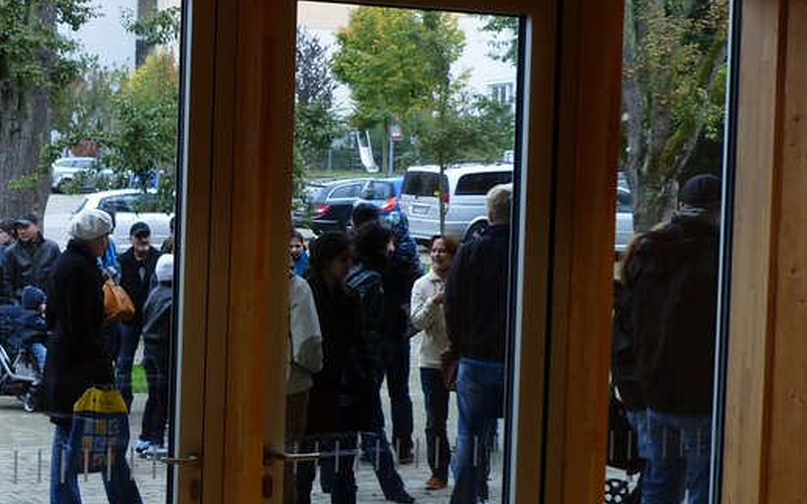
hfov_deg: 24.5
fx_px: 1803
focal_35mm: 82
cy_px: 279
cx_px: 91
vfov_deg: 15.9
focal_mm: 7.1
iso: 160
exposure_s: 1/60
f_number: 2.8
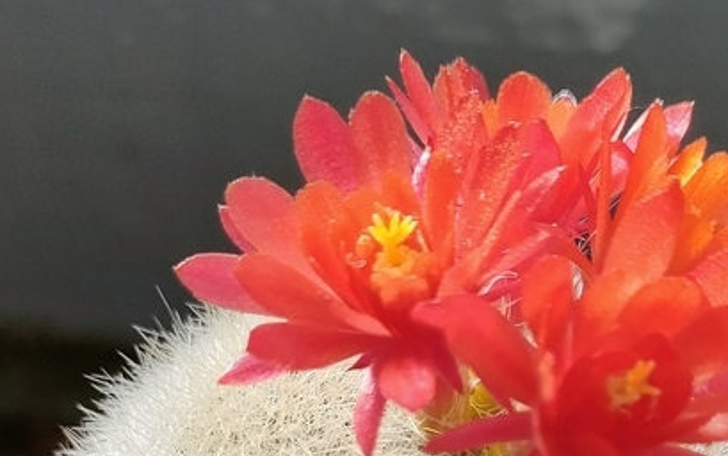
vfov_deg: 14.8
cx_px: 495
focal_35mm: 84
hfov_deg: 24.5
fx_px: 1667
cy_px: 600
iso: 100
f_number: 1.7
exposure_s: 1/547
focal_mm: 4.73
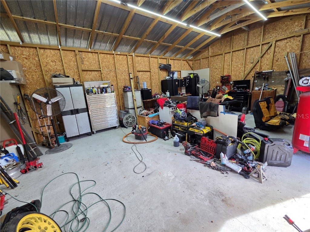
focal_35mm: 13
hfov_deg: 106.2
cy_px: 116
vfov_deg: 89.9
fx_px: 116
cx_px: 155
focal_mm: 2.2
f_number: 2.2
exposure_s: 1/120
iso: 160
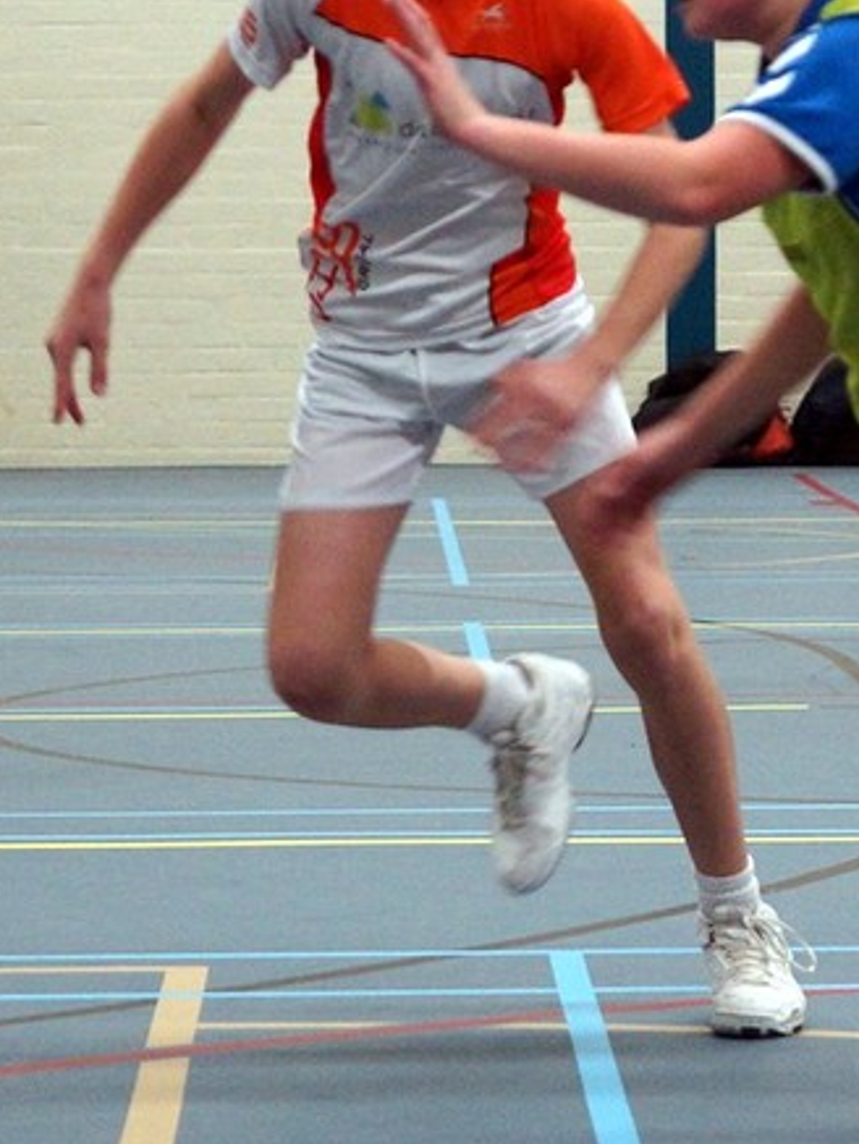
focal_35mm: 169
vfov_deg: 11.7
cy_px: 327
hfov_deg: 8.8
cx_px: 610
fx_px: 5589
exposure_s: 1/200
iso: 1250
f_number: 3.2
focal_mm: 50
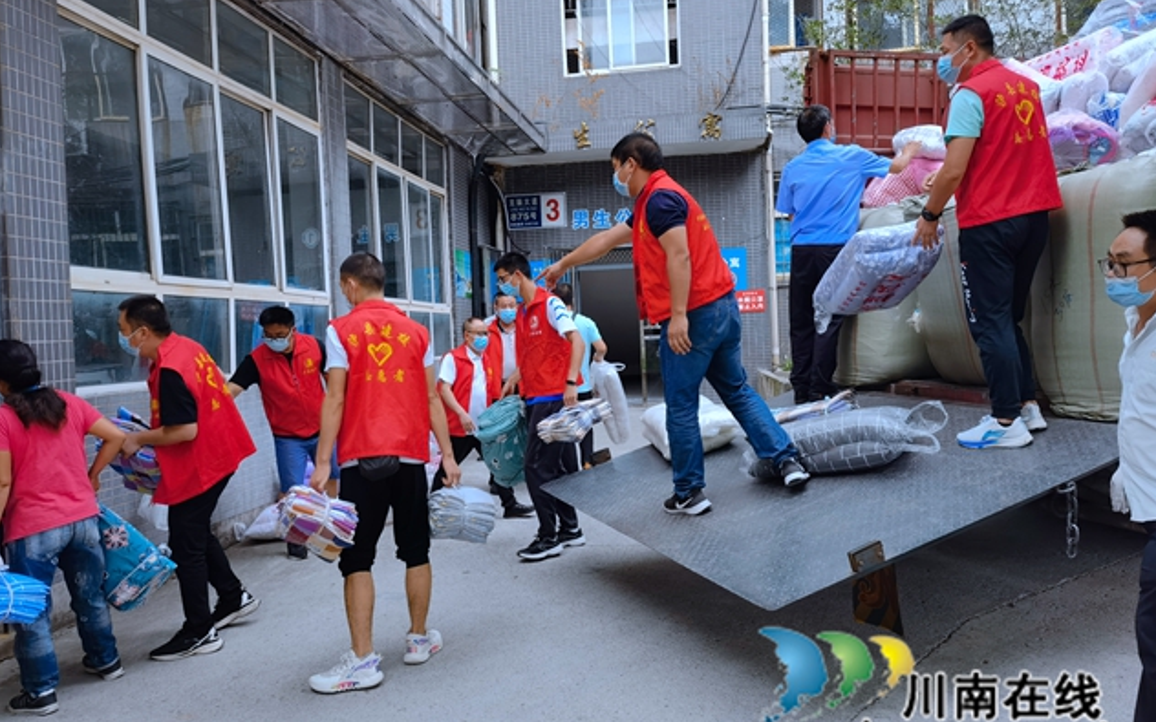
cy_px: 349
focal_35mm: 29
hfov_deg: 64.6
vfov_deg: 43.1
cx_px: 578
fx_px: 914
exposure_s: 1/349
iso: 50
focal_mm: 6.67
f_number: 1.9
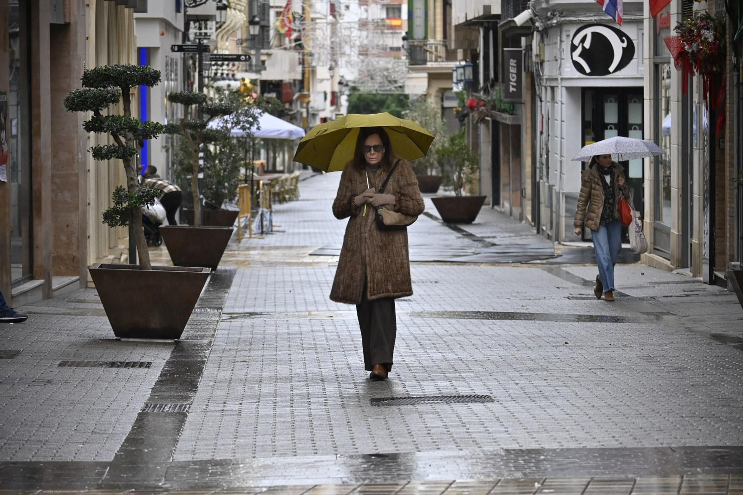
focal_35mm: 172
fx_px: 3560
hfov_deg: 11.9
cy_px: 248
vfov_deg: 8.0
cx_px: 372
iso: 800
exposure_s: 1/250
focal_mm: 115
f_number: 5.3
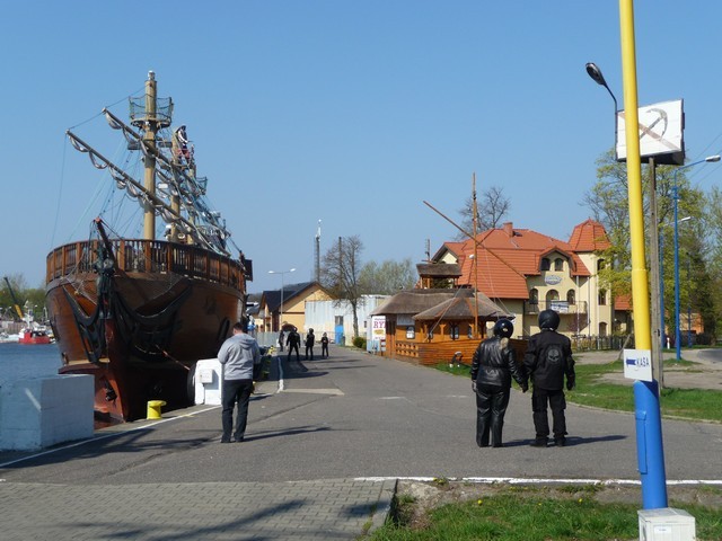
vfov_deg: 26.6
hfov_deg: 34.9
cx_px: 361
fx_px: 1147
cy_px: 270
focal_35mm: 55
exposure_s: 1/800
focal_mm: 9.3
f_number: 4.3
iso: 100
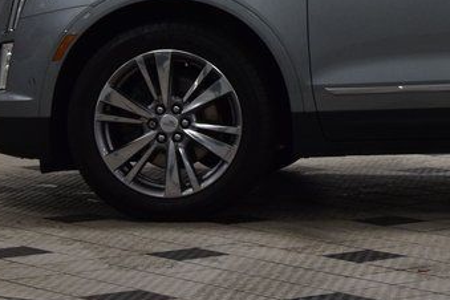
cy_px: -21
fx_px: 1925
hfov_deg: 13.0
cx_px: 556
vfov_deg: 8.8
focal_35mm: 154
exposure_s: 1/60
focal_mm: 34
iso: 1400
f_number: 8
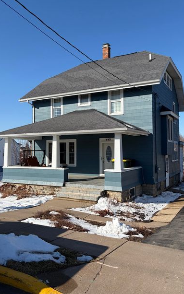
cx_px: 94
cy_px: 139
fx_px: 241
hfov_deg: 41.8
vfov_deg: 62.9
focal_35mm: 30
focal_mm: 5.96
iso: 64
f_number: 1.6
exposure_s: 1/5348
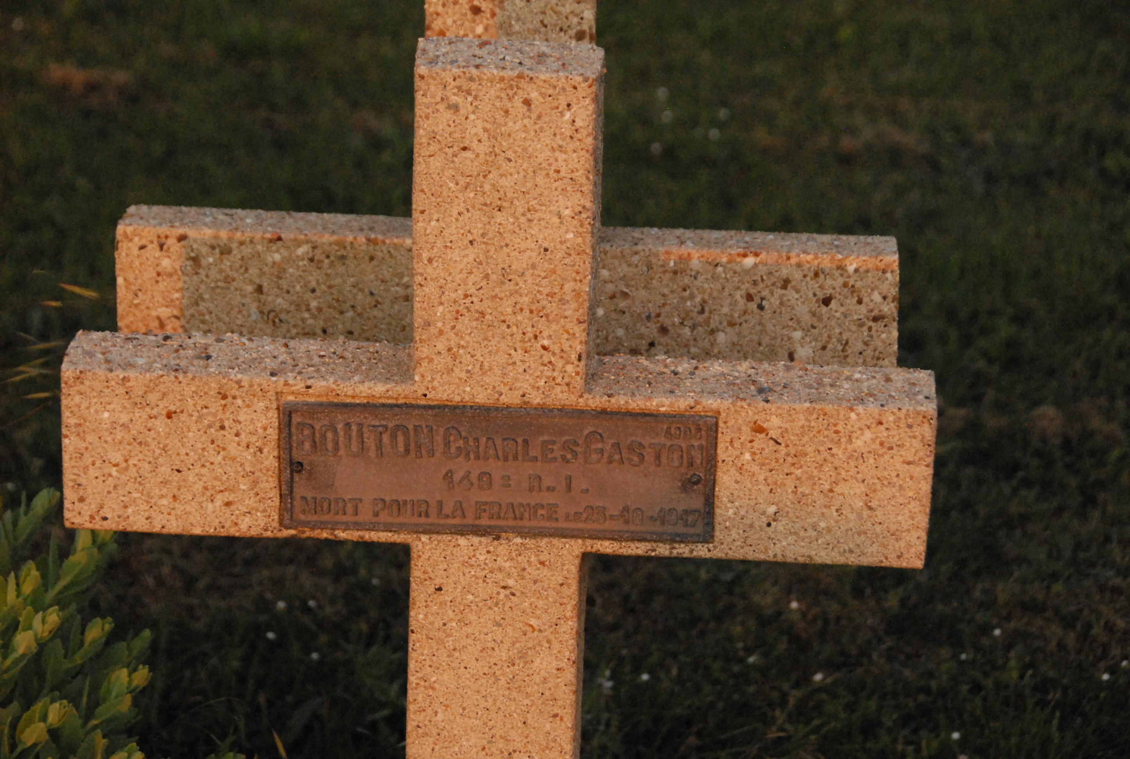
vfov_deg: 12.2
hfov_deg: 18.1
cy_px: 380
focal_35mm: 112
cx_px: 565
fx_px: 3538
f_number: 7.1
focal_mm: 75
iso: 1600
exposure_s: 1/750
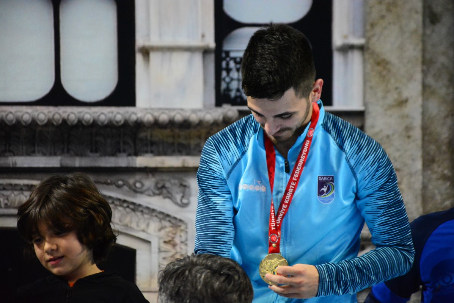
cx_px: 227
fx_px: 2461
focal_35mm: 195
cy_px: 152
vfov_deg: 7.1
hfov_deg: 10.5
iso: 5000
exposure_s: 1/160
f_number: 6.3
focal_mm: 130
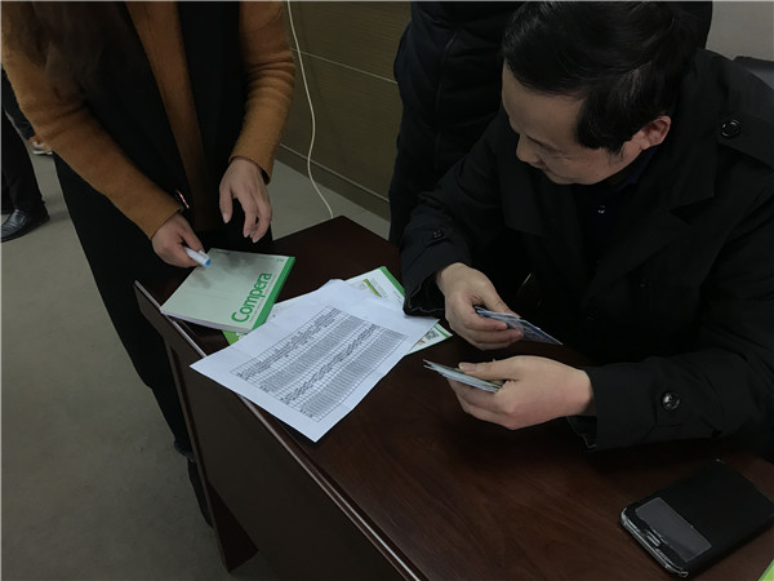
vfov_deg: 49.7
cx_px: 387
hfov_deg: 63.4
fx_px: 626
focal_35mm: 28
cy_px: 290
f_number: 1.8
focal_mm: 3.99
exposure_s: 1/20
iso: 40
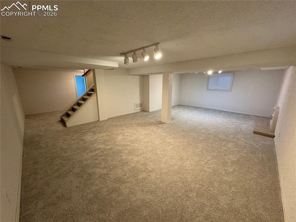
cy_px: 111
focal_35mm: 14
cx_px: 148
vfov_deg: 85.6
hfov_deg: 102.1
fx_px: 120
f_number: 2.2
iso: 320
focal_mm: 2.22
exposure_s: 1/60
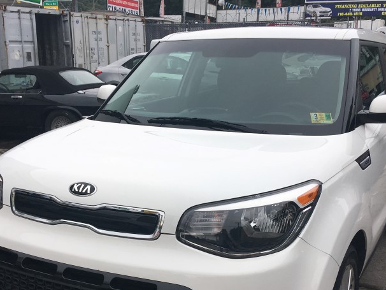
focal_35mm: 49
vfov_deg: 29.4
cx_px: 179
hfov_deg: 38.9
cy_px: 203
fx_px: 547
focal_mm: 4.15
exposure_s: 1/686
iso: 25
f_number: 2.2
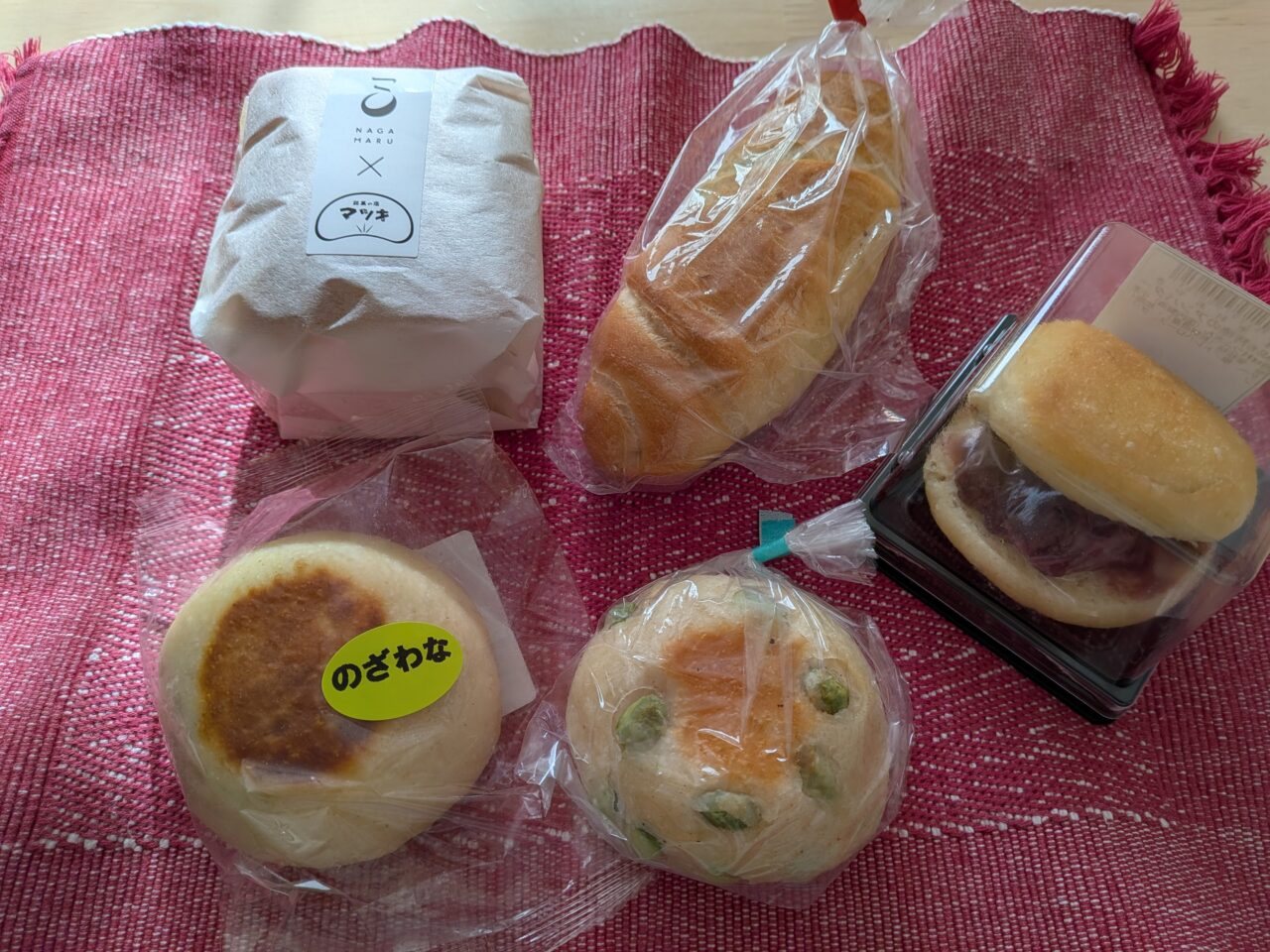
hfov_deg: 71.6
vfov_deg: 56.8
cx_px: 635
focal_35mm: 24
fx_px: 881
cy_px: 476
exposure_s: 1/198
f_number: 1.7
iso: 29
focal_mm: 4.53
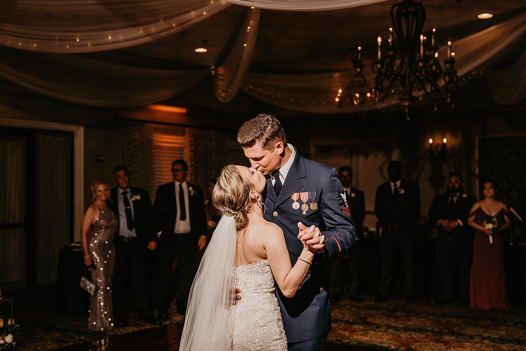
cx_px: 263
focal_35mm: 50
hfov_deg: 39.6
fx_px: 731
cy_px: 176
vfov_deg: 27.0
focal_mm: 50
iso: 320
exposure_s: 1/640
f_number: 2.8
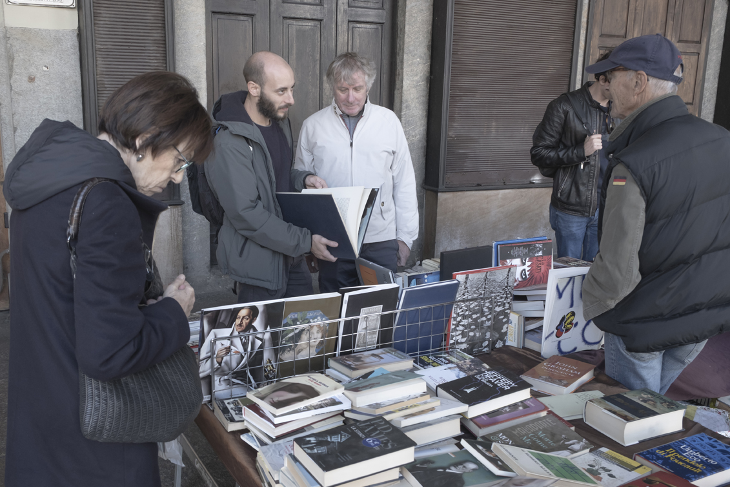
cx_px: 349
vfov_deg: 37.8
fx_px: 710
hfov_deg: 54.4
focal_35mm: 35
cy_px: 256
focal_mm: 22.3
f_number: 5
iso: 640
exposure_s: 1/125
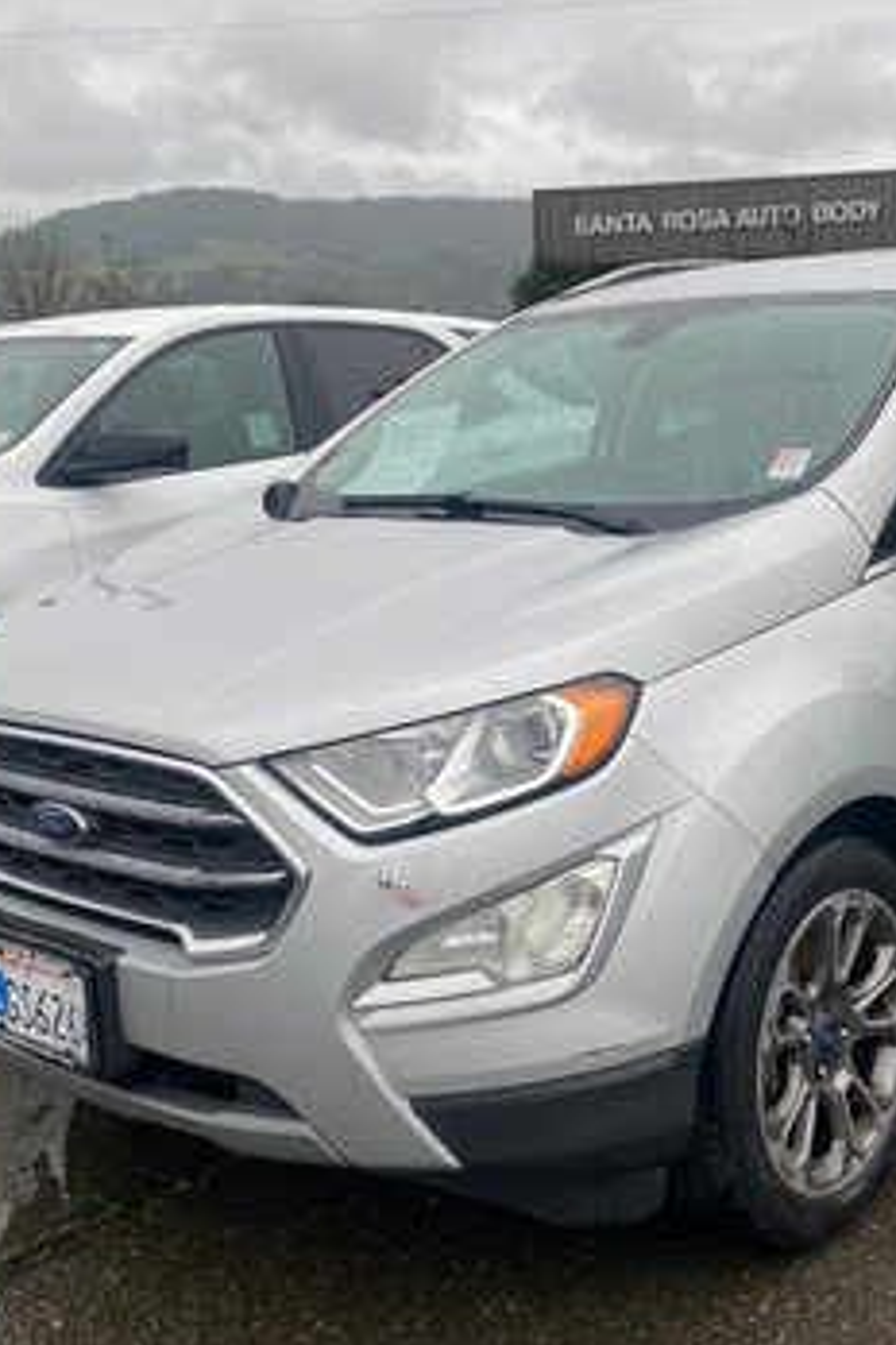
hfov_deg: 31.6
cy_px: 634
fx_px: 1568
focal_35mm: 42
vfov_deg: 46.4
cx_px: 604
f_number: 1.8
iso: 32
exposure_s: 1/184
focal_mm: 4.25
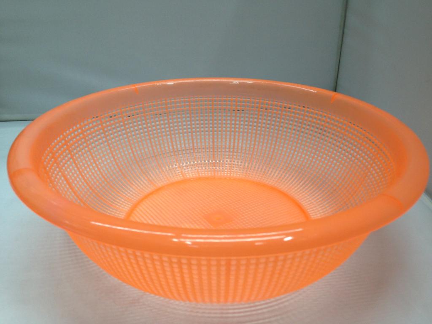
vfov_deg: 42.9
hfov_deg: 55.4
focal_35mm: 33
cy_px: 162
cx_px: 216
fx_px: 412
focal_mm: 4.12
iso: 64
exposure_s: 1/20
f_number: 2.4
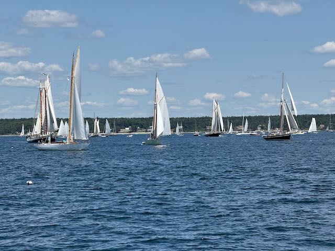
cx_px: 168
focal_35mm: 120
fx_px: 1161
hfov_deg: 16.4
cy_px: 126
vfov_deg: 12.3
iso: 64
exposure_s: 1/2817
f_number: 2.8
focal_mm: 15.66
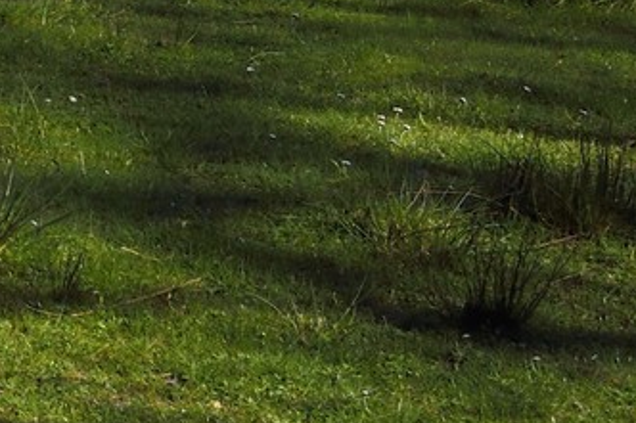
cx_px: -810
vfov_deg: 6.3
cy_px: -381
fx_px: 3743
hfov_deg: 8.9
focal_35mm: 212
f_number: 18
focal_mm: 44
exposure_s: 1/160
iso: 200
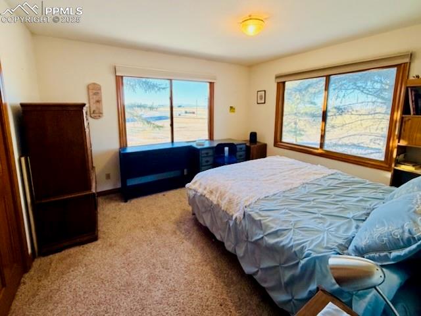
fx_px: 170
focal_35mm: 14
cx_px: 210
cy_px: 158
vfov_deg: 85.7
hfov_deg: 102.1
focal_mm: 2.22
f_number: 2.2
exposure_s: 1/120
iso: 320
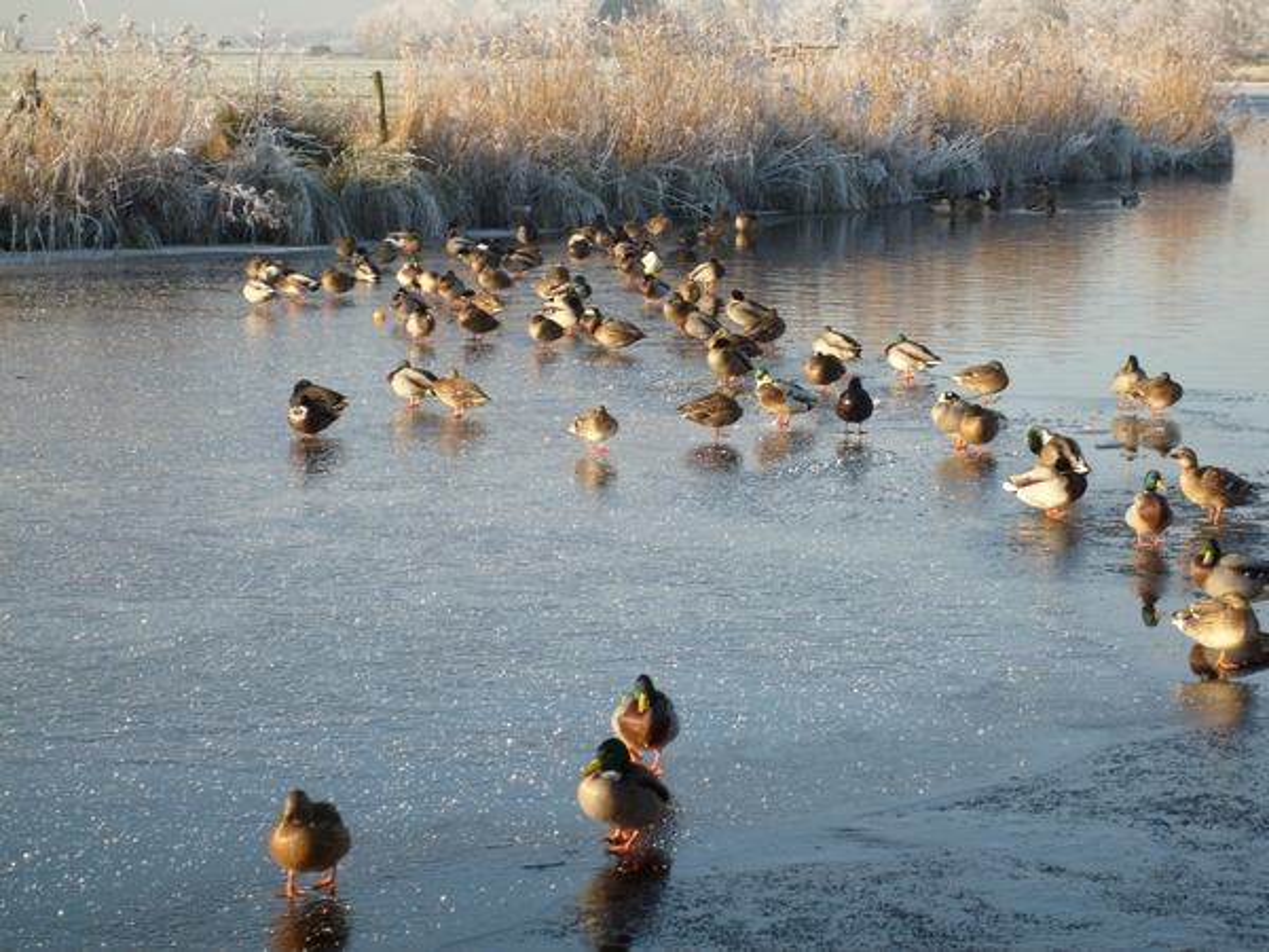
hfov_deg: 18.5
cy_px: 476
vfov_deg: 14.0
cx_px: 634
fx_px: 3886
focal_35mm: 106
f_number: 4.9
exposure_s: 1/250
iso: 80
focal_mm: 17.4
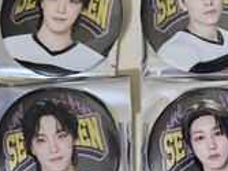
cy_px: 85
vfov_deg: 26.5
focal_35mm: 55
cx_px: 210
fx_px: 362
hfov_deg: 33.0
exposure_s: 1/40
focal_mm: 6.3
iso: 640
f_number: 1.7
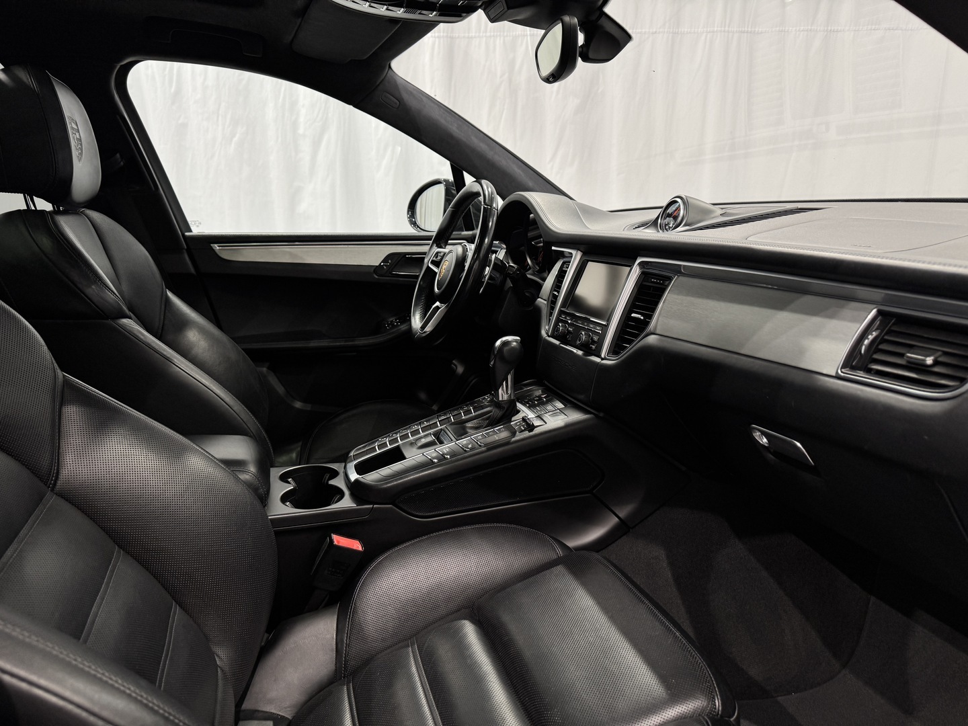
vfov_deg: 56.8
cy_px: 363
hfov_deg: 71.6
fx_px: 671
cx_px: 484
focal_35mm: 24
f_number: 1.78
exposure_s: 1/100
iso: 100
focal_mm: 6.76
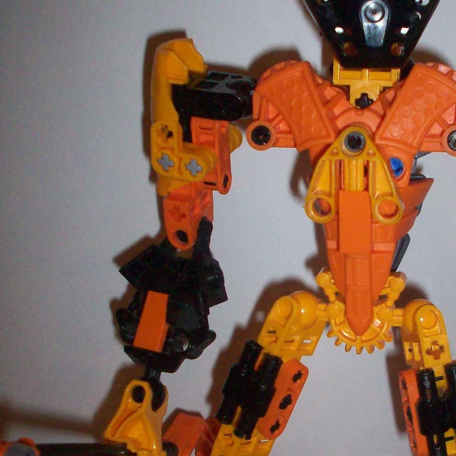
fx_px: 1013
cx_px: 352
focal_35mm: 68
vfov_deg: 25.3
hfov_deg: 25.0
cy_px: 284
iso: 160
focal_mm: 6.2
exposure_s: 1/64
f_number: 2.8
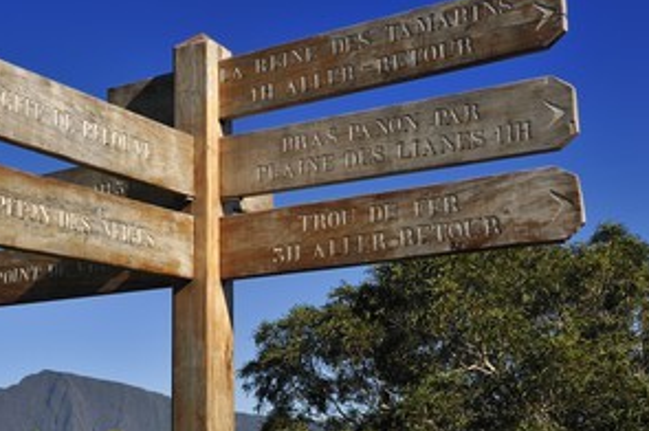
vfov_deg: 22.6
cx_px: 204
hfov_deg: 33.1
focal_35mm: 60
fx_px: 1080
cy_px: 216
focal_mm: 42
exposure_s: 1/160
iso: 200
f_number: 18
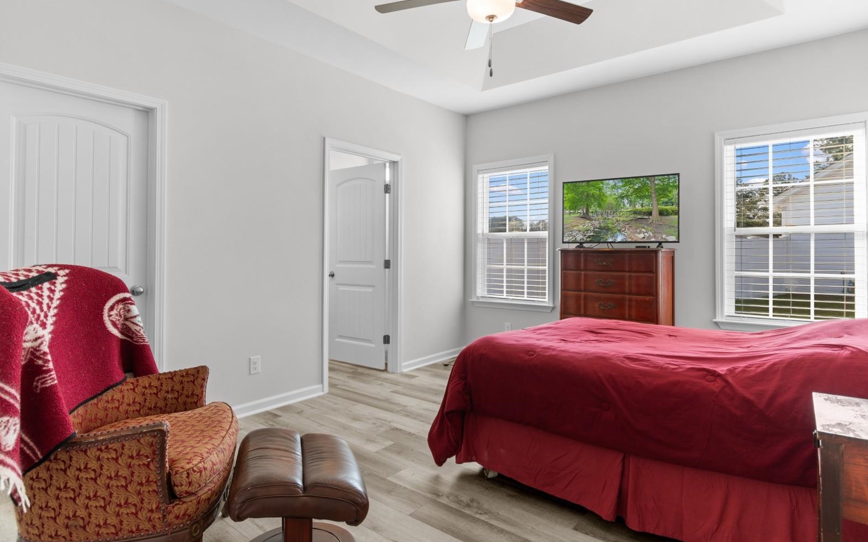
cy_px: 250
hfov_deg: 85.1
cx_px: 439
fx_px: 473
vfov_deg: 59.6
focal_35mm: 20
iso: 100
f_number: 4.8
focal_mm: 13
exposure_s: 1/10
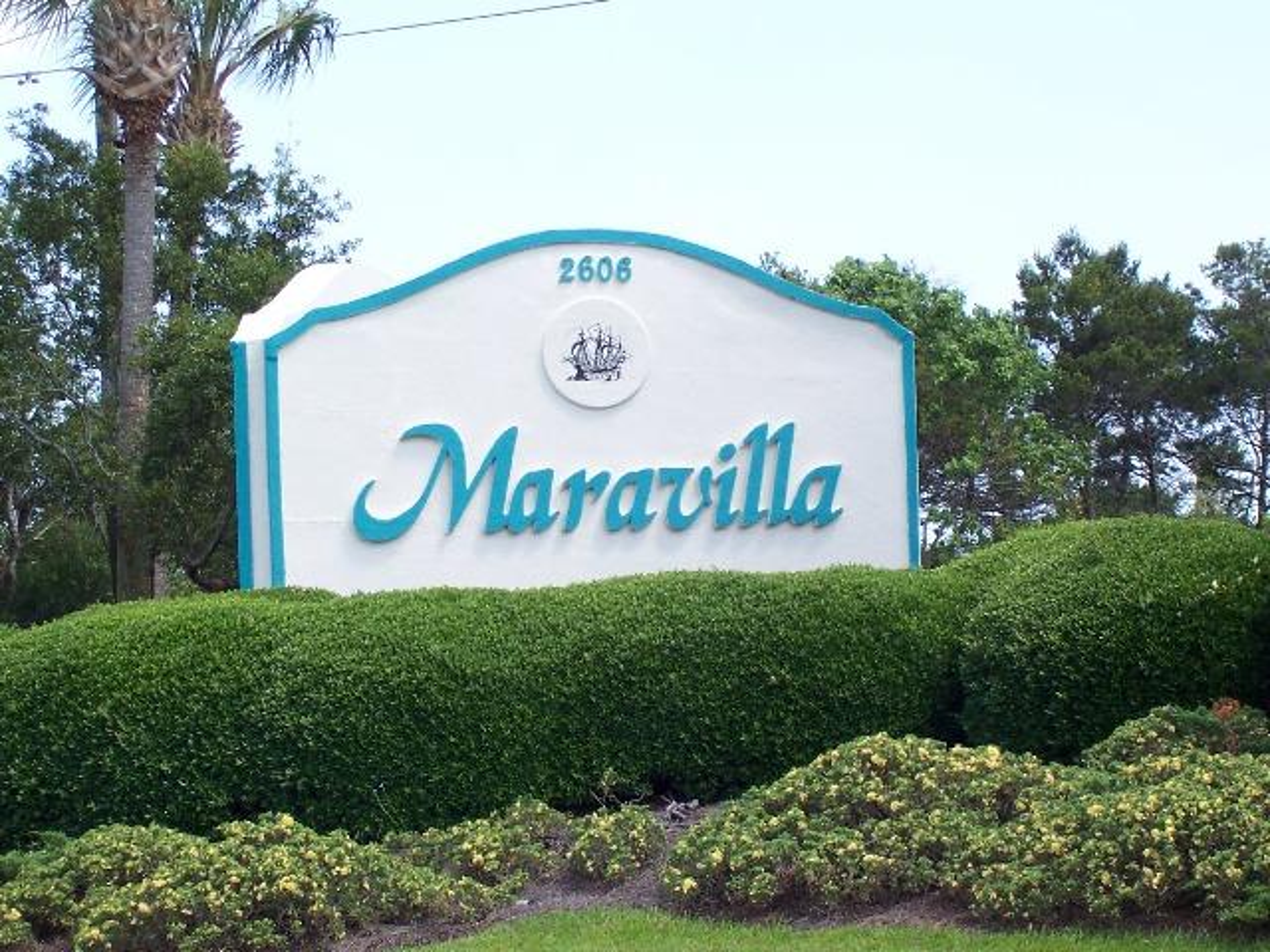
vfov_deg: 13.3
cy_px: 476
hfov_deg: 17.7
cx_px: 635
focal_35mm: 111
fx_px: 4072
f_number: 4.8
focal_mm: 16.8
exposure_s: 1/250
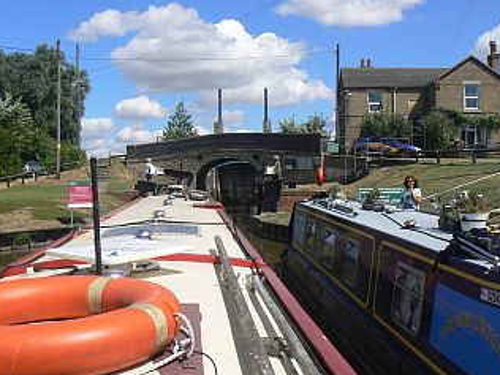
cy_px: 187
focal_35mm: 41
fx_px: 592
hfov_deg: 45.8
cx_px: 244
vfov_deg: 35.1
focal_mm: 6
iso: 80
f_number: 7.1
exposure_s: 1/500
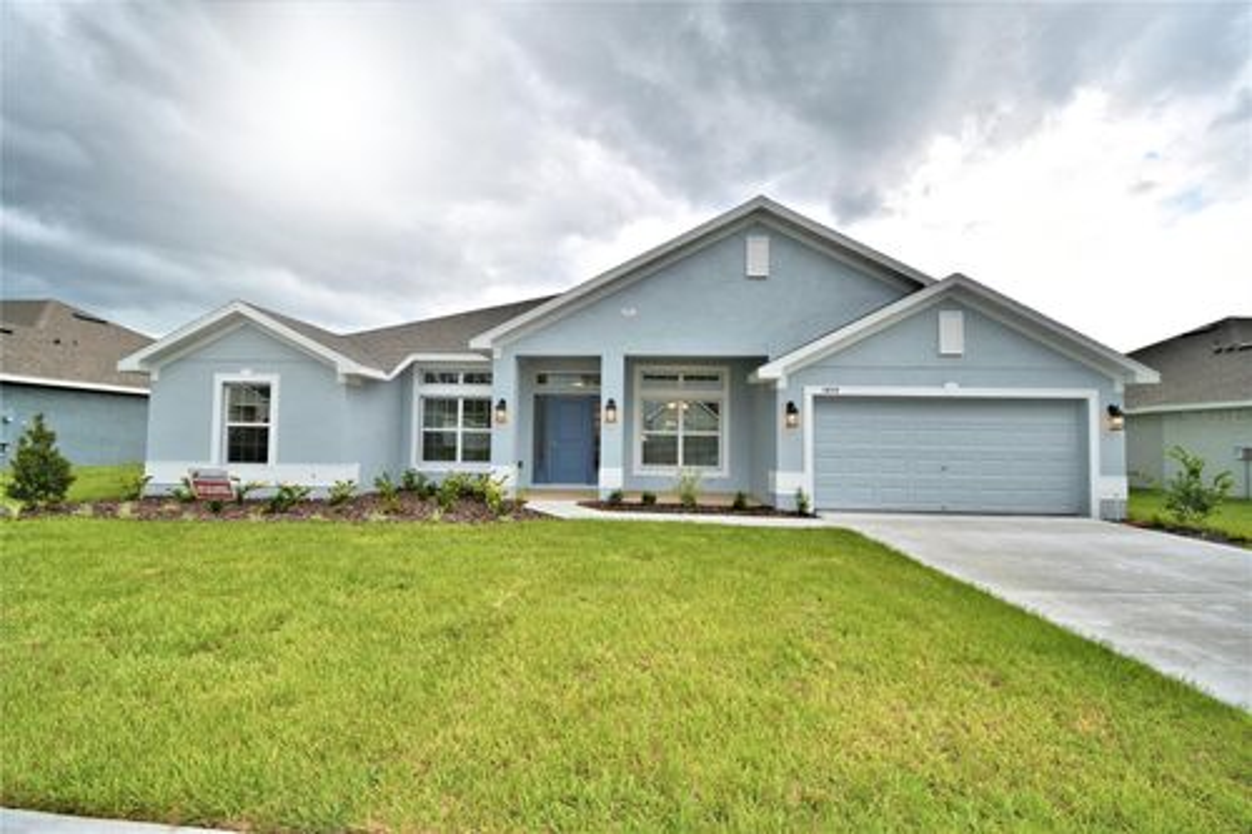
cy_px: 417
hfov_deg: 100.4
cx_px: 626
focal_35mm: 15
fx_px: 521
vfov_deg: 77.3
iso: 100
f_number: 5.6
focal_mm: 10
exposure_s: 1/250
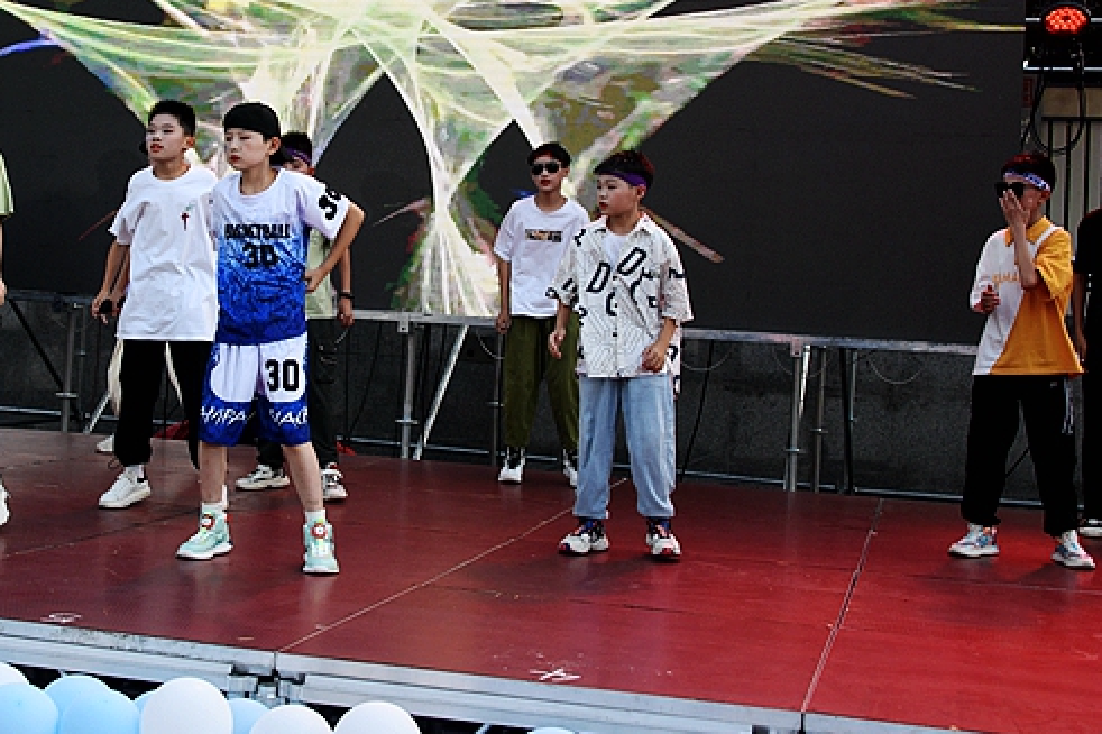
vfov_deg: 23.6
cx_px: 422
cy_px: 201
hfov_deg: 34.9
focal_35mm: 57
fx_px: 1744
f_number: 3.8
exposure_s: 1/500
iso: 500
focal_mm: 35
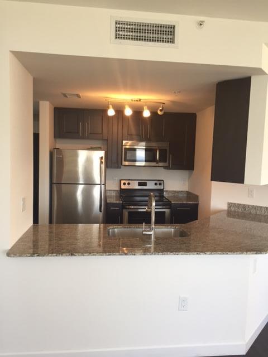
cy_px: 178
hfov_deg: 48.2
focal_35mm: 29
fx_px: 299
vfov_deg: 61.7
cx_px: 134
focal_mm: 4.15
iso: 32
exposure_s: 1/30
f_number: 2.2
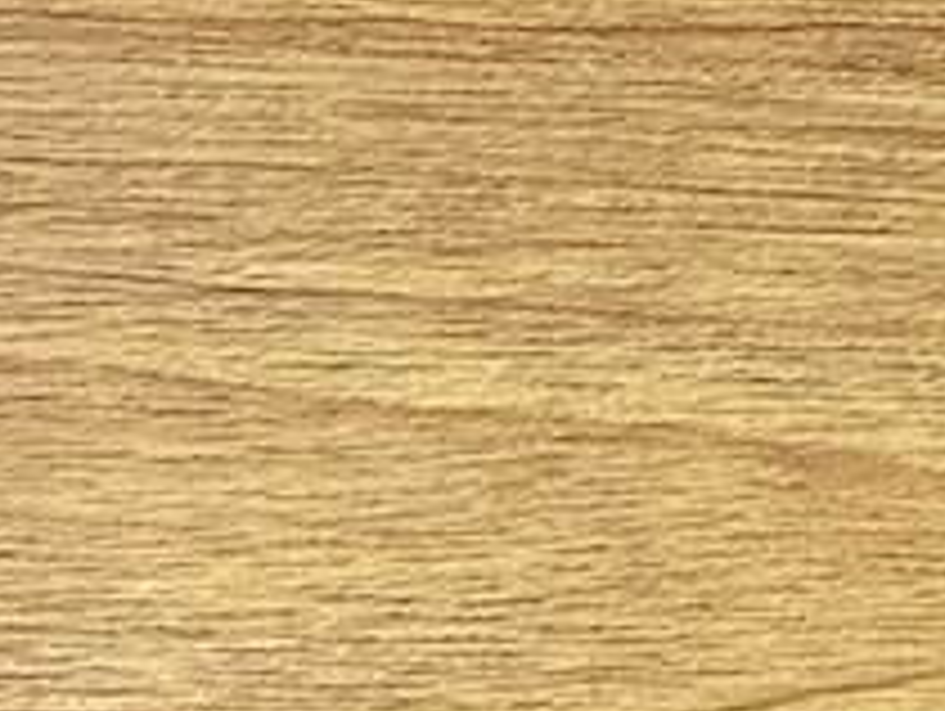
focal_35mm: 117
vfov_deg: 11.9
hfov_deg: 13.1
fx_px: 3198
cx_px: 2210
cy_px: 1174
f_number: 2.2
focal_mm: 2.22
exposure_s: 1/100
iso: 160
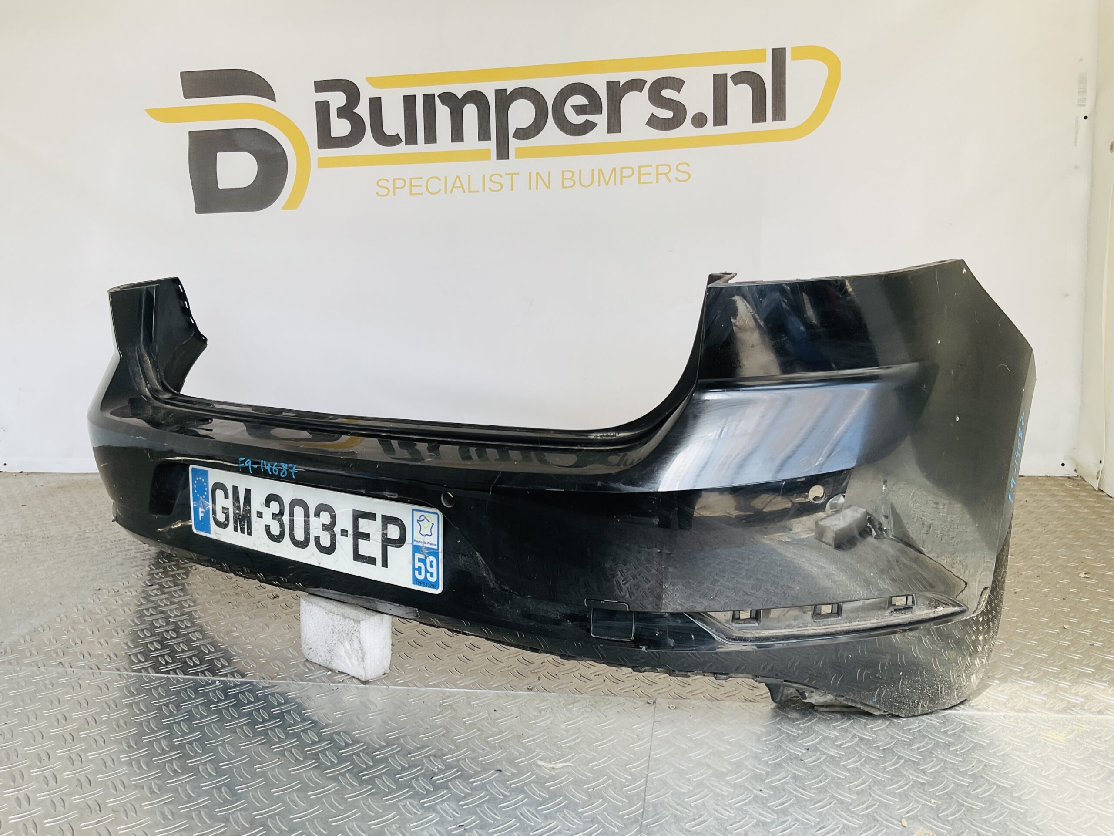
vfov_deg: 48.2
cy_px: 418
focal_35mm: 29
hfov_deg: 61.7
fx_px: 933
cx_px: 557
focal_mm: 3
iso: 16
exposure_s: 1/191
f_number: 1.8
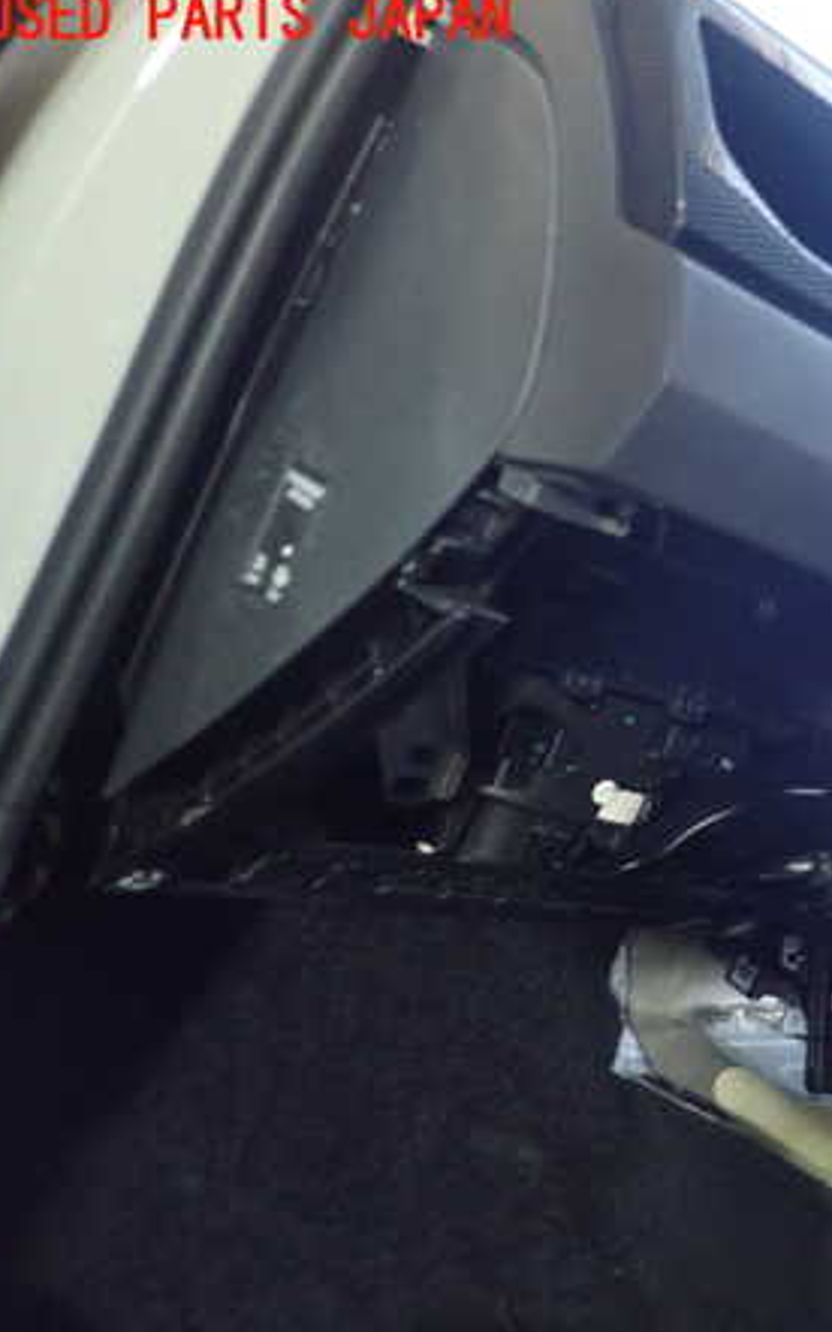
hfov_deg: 32.0
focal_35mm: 36
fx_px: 1307
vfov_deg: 54.0
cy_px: 660
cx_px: 868
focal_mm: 4.5
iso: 800
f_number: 2
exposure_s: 1/20
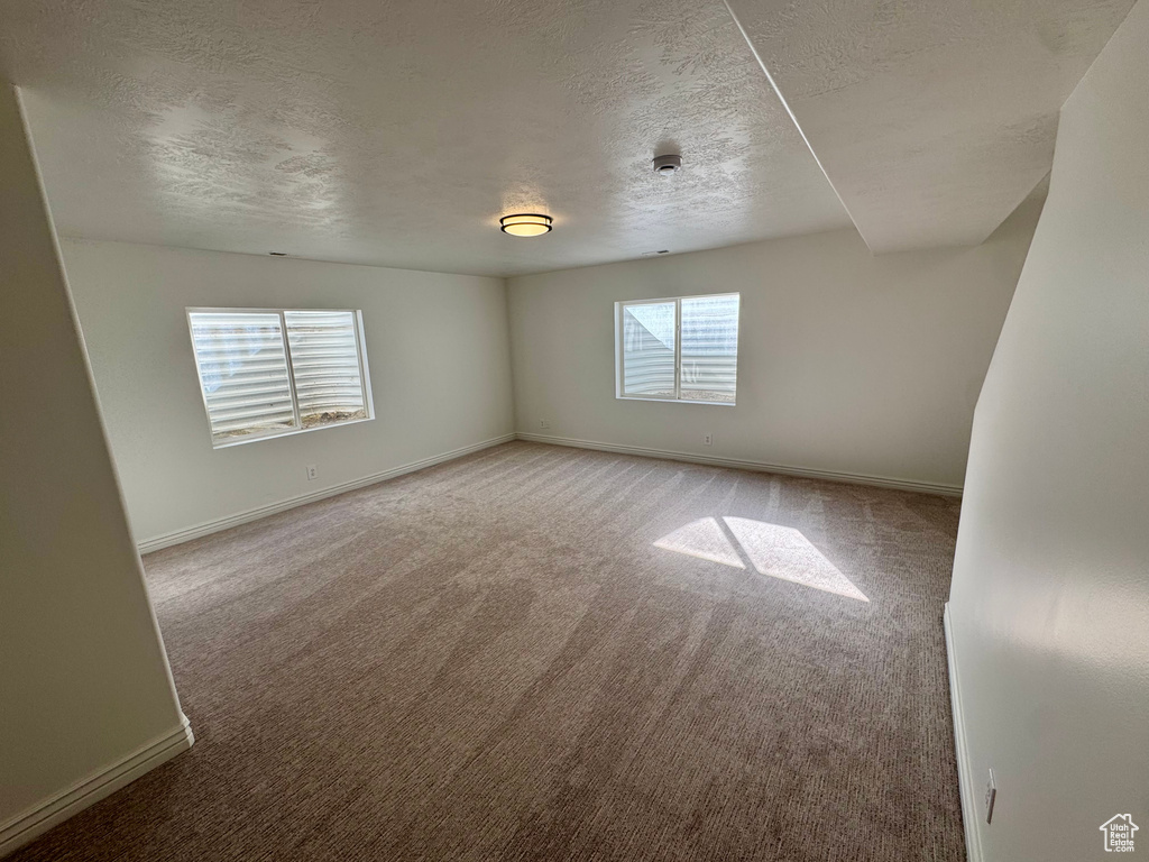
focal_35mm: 14
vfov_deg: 85.7
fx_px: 465
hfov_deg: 102.1
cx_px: 574
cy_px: 431
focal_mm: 2.22
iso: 40
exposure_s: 1/214
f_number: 2.2
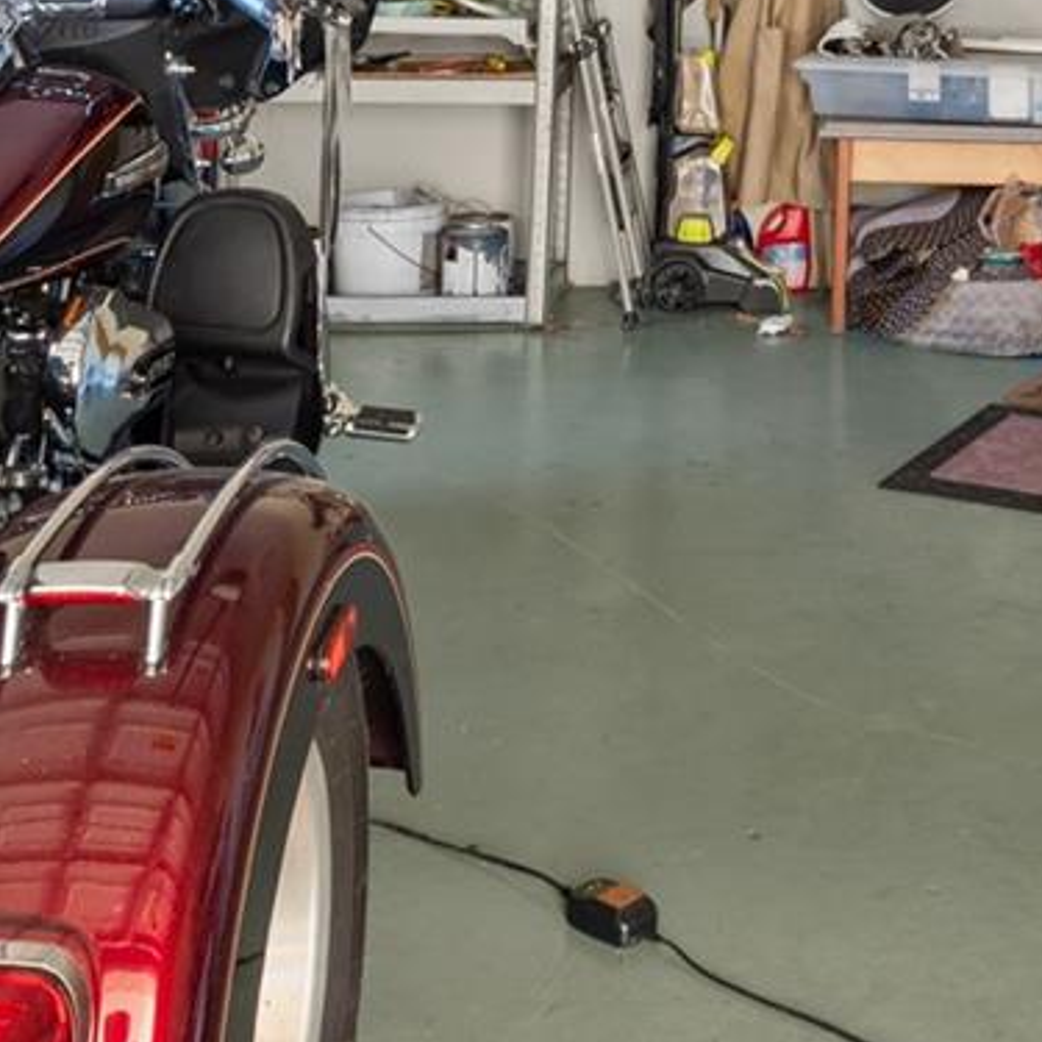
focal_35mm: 58
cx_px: 931
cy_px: -75
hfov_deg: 28.5
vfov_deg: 27.3
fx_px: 1975
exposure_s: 1/3
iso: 1000
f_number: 10
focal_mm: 16
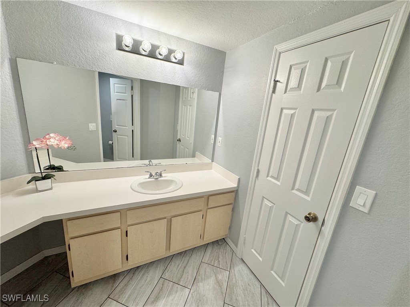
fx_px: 166
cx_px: 205
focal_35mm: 14
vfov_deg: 85.7
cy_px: 154
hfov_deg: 102.1
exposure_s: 1/120
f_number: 2.2
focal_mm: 2.22
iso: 160
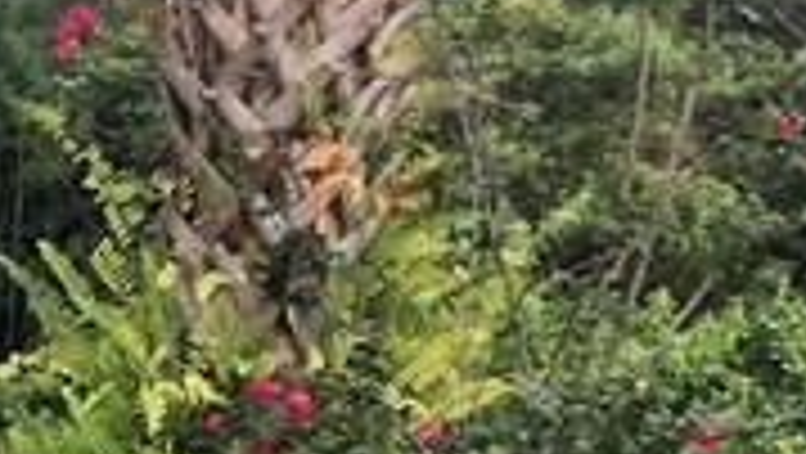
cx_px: -878
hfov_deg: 10.7
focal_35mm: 181
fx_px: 3871
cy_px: 512
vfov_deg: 6.7
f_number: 2.2
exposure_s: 1/183
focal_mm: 4.15
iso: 25
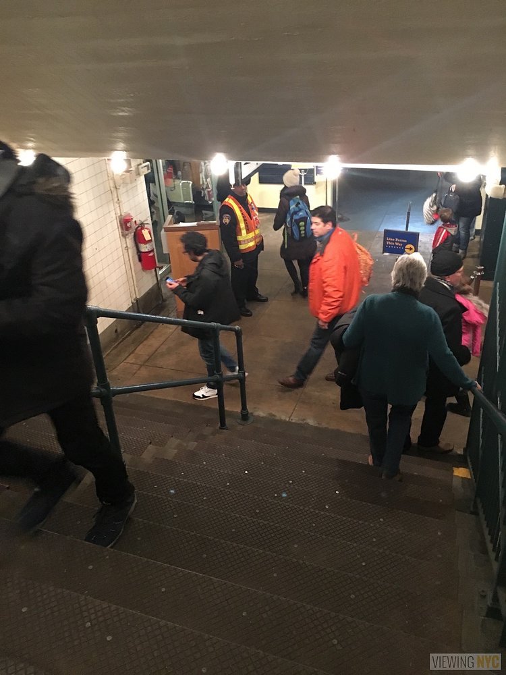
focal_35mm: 29
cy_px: 338
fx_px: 565
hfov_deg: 48.2
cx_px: 253
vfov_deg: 61.7
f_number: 2.2
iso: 320
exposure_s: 1/15
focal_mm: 4.15
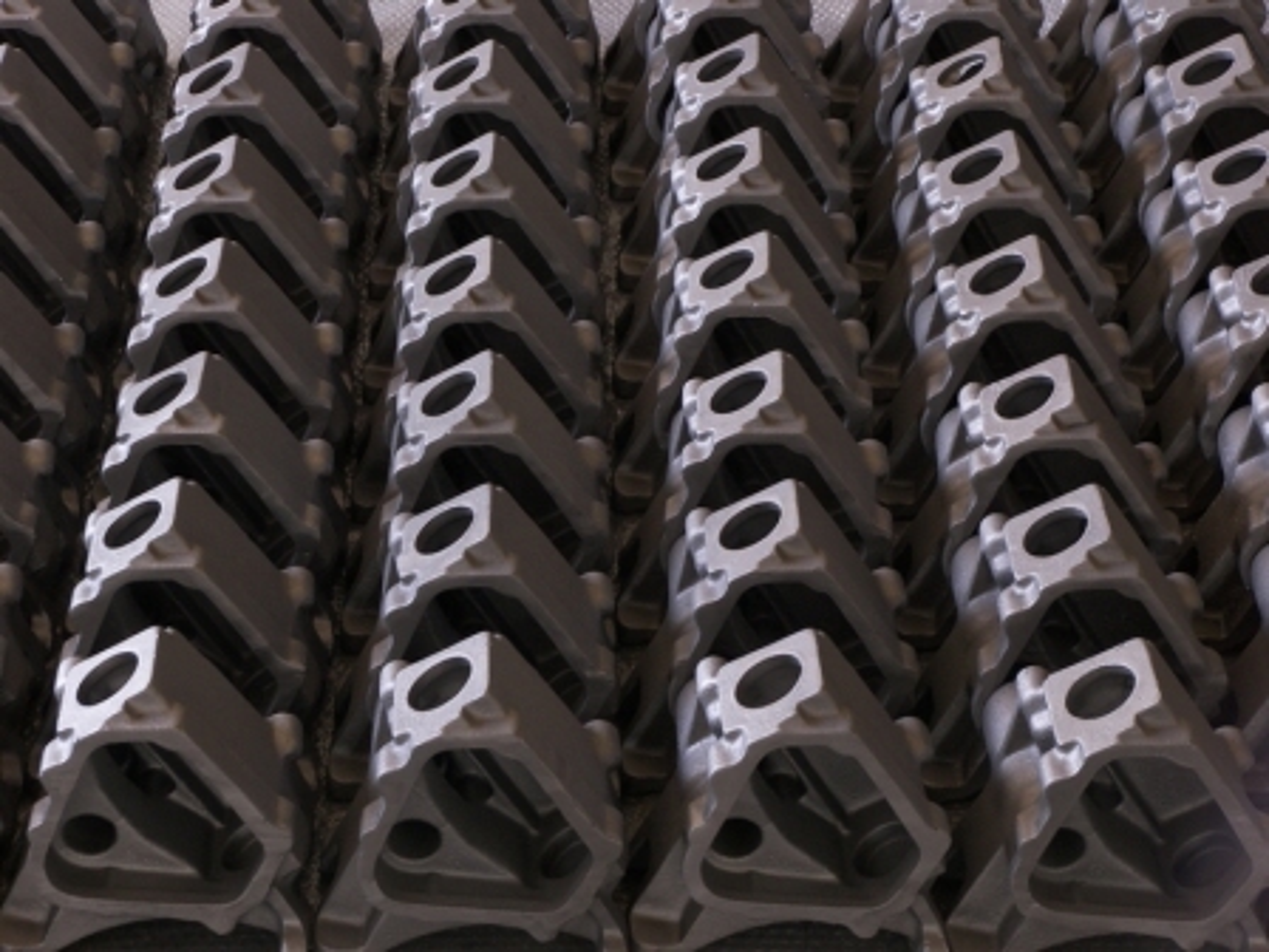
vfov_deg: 16.4
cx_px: 634
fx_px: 3299
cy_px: 476
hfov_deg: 21.8
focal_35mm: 90
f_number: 5
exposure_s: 1/6
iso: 100
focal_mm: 18.8
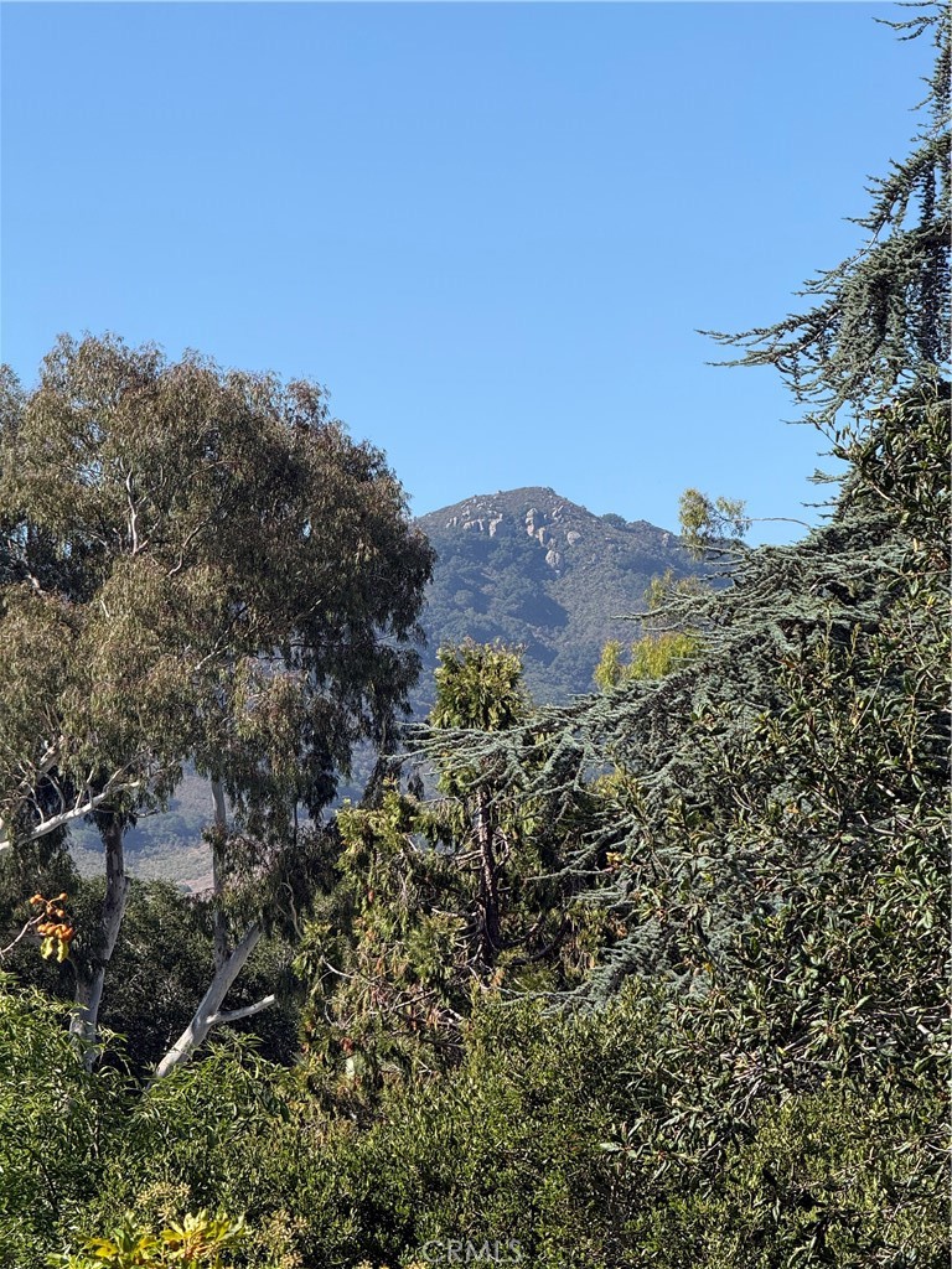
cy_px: 634
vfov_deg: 16.4
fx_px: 4400
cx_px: 476
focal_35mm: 120
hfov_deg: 12.3
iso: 50
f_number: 2.8
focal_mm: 15.66
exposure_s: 1/1033
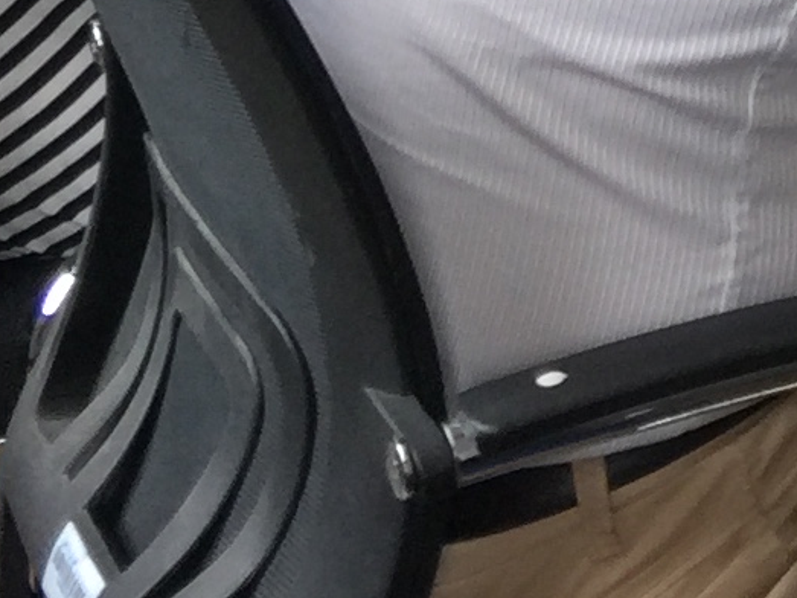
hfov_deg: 10.3
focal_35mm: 181
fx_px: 4166
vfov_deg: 7.4
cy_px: -1109
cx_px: 1397
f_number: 2.2
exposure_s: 1/50
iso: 40
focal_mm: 4.15
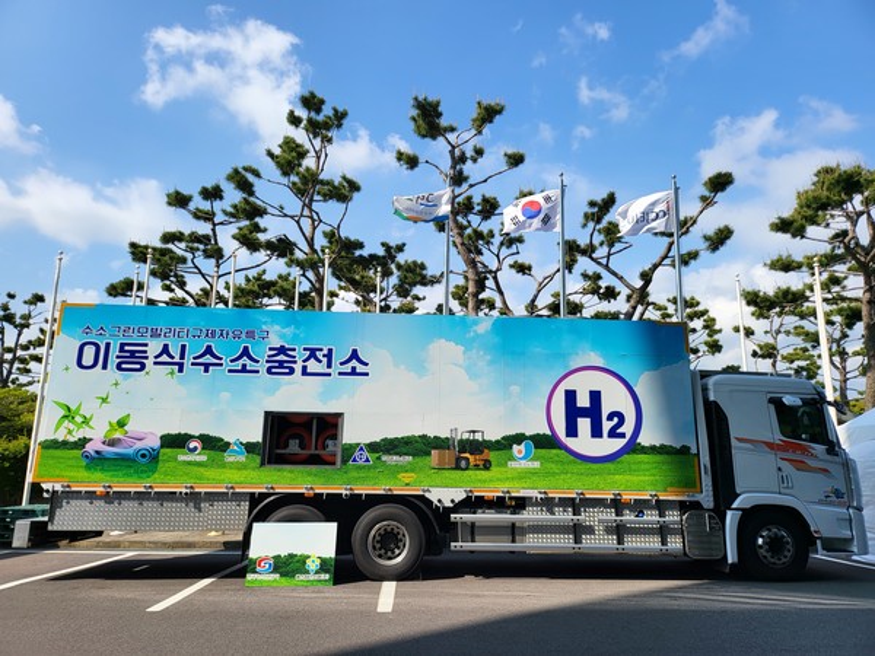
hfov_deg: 71.6
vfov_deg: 56.8
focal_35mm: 24
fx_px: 607
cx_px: 438
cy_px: 328
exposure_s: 1/2216
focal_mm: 5
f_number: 1.8
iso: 40
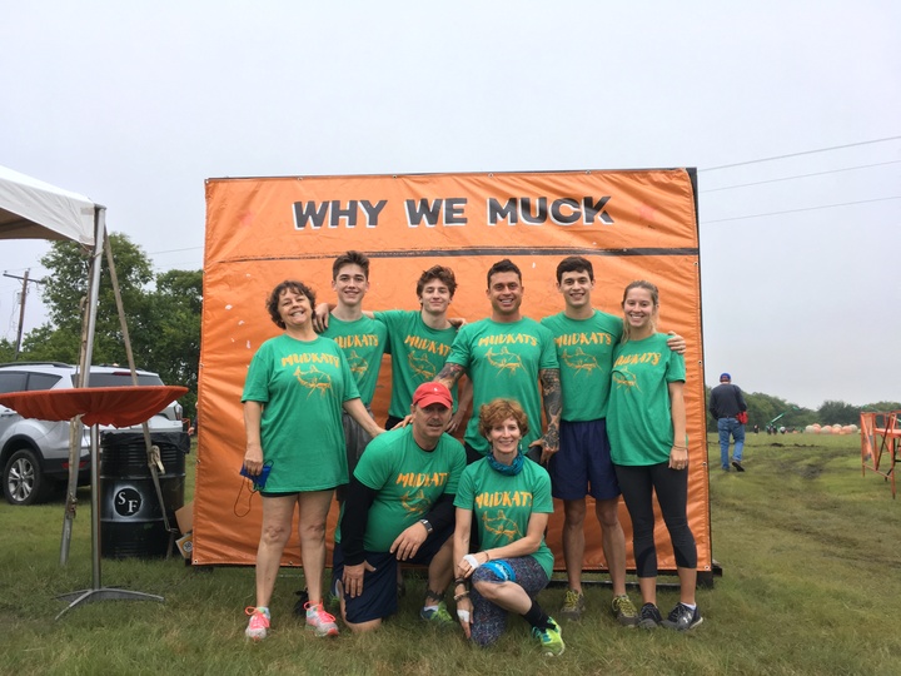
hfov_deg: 61.7
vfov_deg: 48.2
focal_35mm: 29
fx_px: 755
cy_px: 338
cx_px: 450
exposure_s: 1/120
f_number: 2.2
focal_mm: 4.15
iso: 40
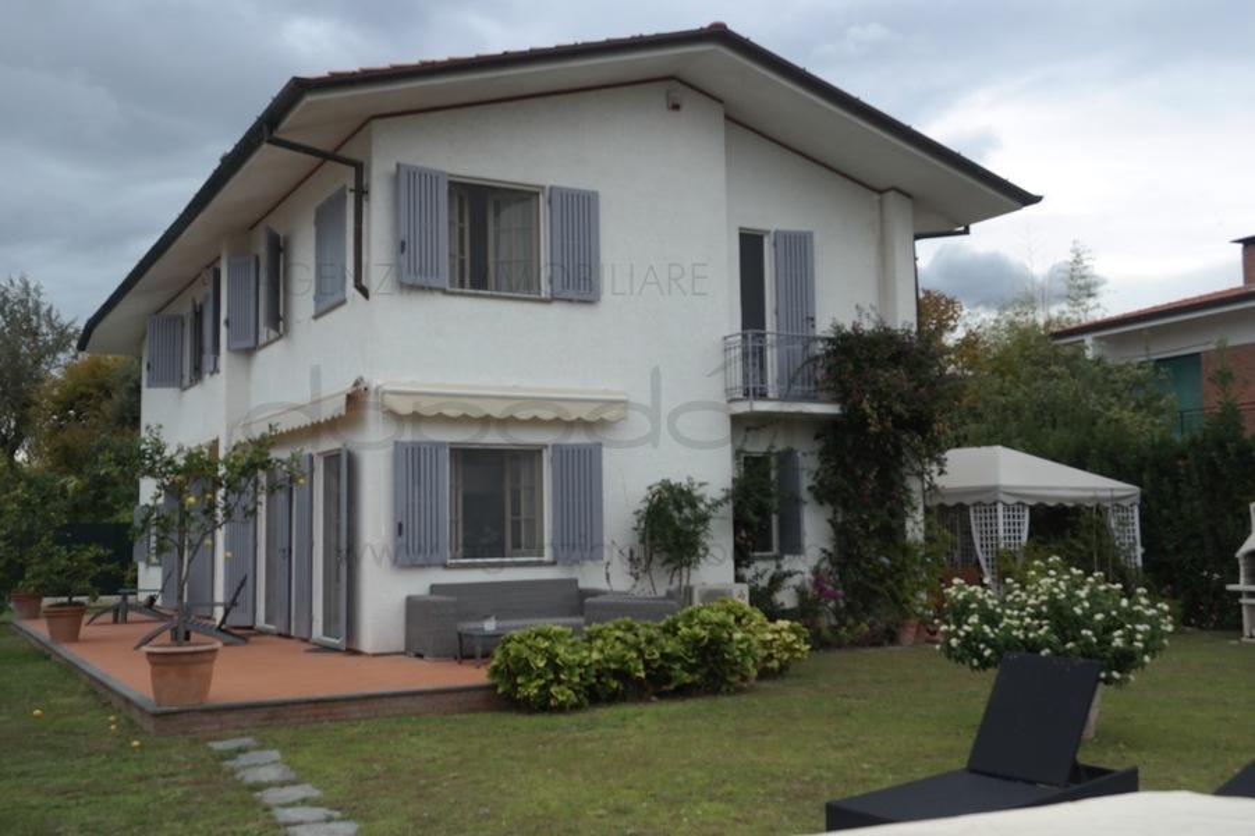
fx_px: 1254
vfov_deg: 36.8
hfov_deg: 53.1
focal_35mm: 36
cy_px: 418
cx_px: 628
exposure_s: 1/200
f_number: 5.6
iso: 100
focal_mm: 24
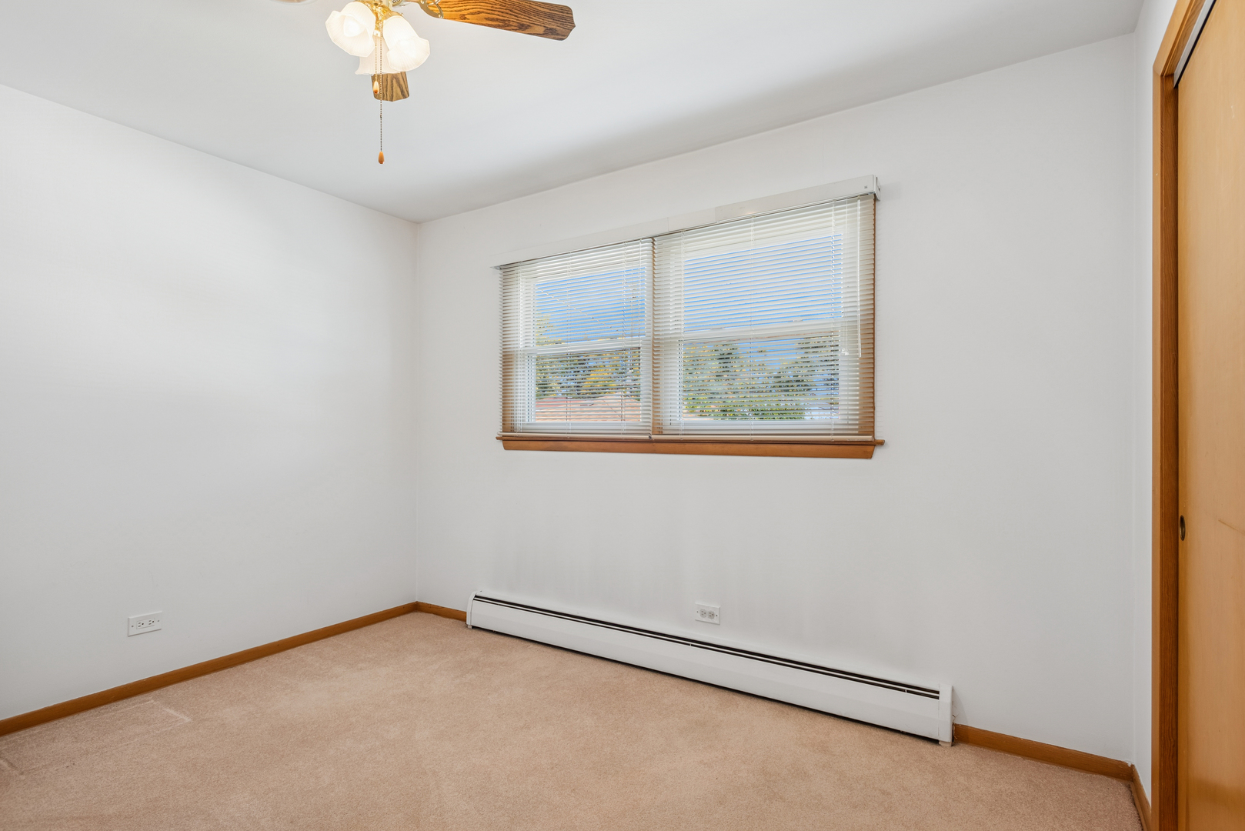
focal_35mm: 19
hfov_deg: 86.9
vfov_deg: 64.6
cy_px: 416
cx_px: 622
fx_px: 657
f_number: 8
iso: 400
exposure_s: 1/20
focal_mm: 19
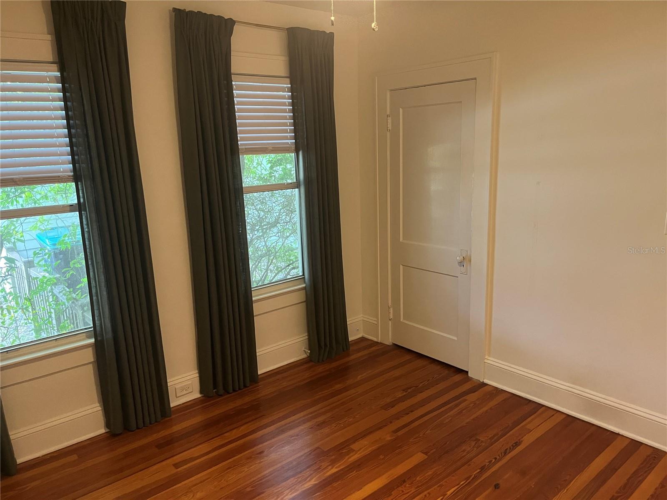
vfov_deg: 53.1
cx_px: 334
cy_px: 250
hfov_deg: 67.3
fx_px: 501
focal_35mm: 26
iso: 500
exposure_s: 1/60
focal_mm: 5.1
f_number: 1.6
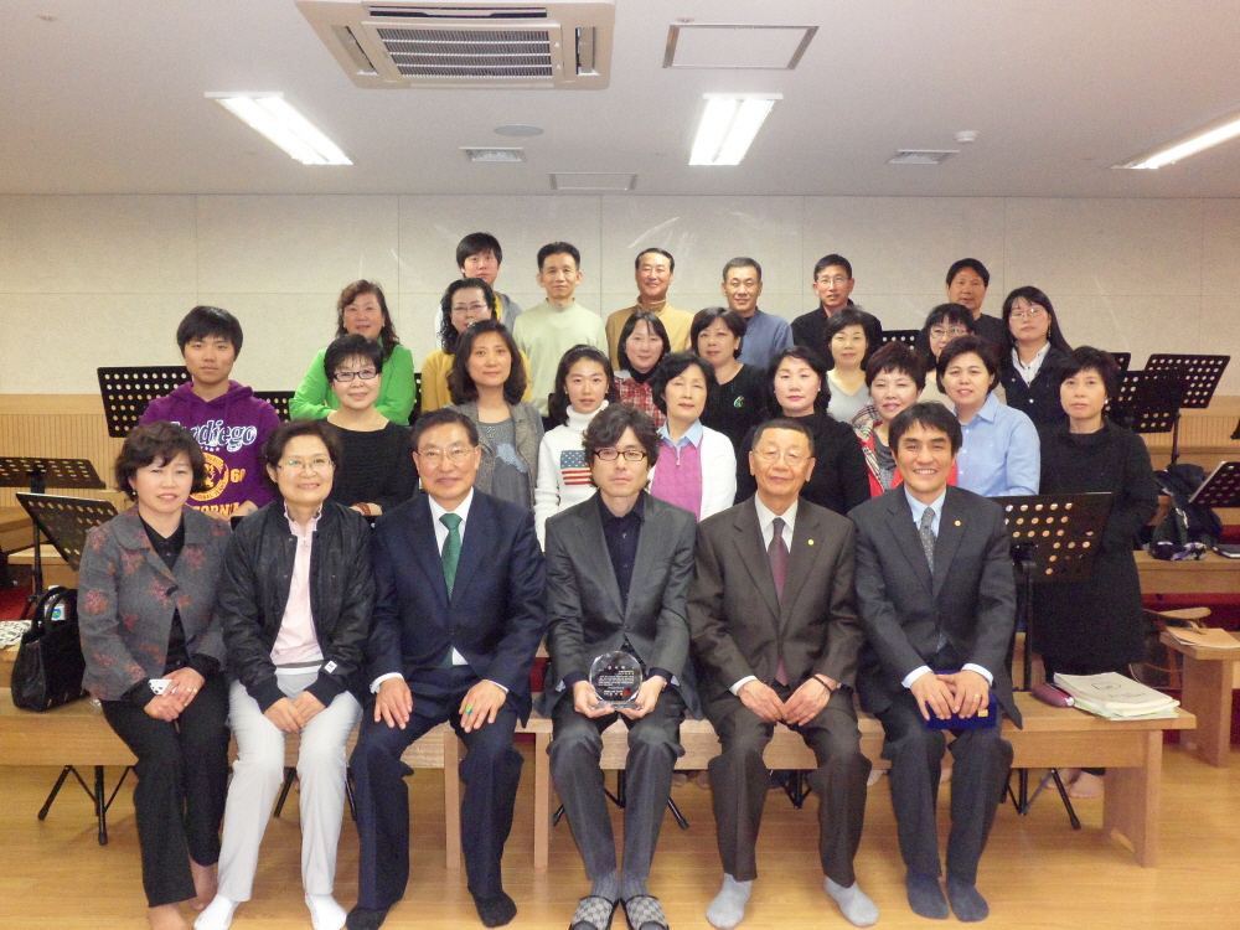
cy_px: 465
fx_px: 1146
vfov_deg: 44.2
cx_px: 620
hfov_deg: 56.8
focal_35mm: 32
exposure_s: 1/45
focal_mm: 5.7
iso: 480
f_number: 3.7
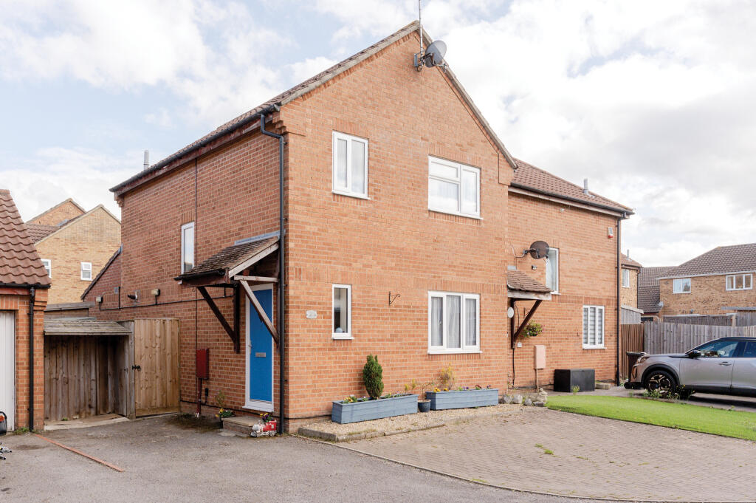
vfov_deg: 53.1
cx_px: 378
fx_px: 504
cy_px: 252
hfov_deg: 73.8
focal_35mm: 24
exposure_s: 1/400
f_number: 9
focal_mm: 24
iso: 400
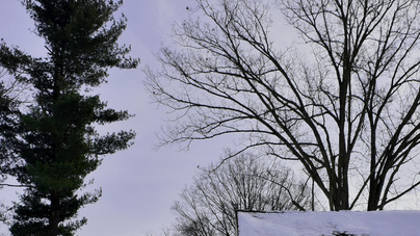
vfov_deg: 16.6
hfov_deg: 29.9
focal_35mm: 70
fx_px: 779
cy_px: 273
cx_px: 286
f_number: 8
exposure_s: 1/500
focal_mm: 18
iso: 100
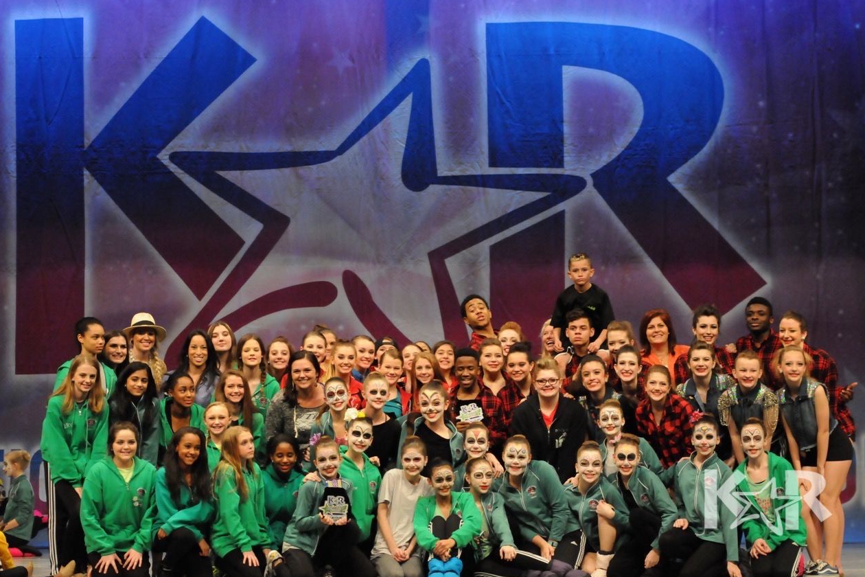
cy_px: 290
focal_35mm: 137
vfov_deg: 10.0
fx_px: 3292
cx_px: 435
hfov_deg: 15.0
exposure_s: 1/800
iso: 3200
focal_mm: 90
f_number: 3.2
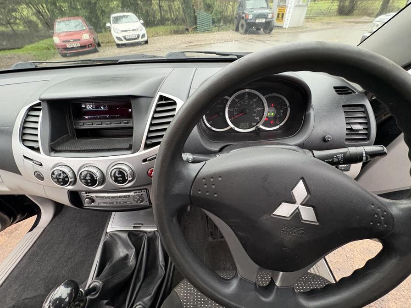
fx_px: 166
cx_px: 206
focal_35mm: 14
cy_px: 154
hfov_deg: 102.1
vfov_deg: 85.7
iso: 500
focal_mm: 2.22
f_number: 2.2
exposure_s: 1/60
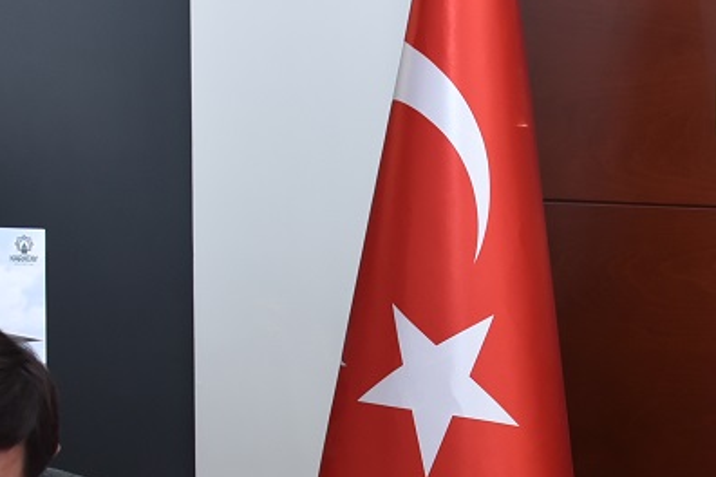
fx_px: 2108
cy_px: 577
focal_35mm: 106
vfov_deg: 12.6
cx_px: 799
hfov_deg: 18.5
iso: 640
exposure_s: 1/100
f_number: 5
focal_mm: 28
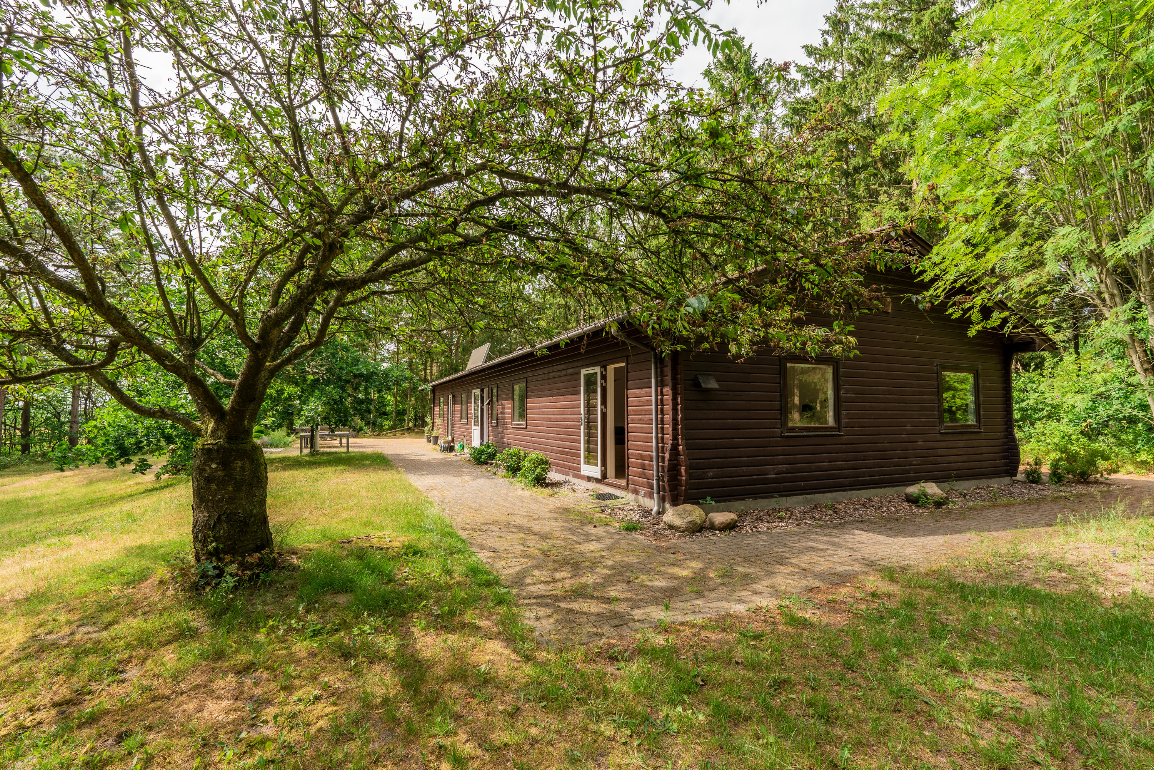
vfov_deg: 72.1
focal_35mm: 16
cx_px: 577
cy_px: 385
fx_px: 529
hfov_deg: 95.0
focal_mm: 16.5
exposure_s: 1/200
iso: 200
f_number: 8
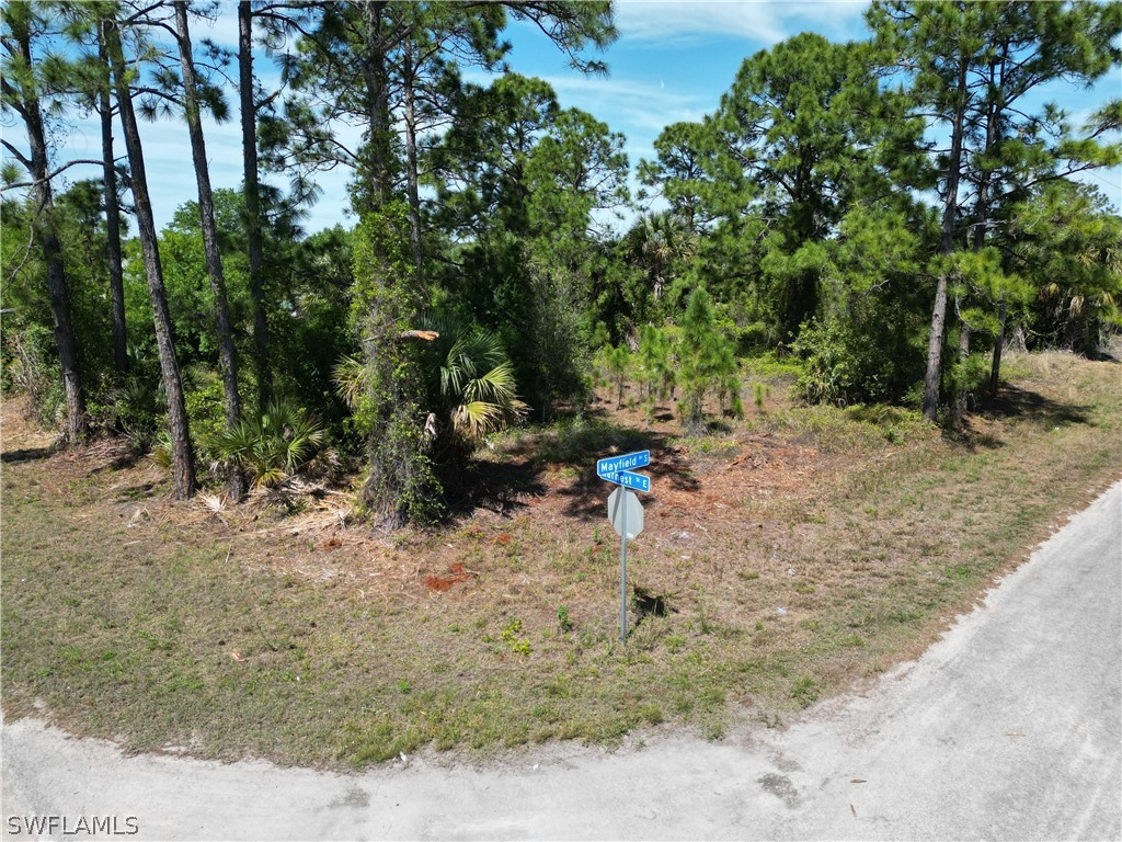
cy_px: 421
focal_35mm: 24
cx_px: 561
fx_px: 778
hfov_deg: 71.6
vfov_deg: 56.8
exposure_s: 1/2500
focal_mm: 6.72
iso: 130
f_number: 1.7
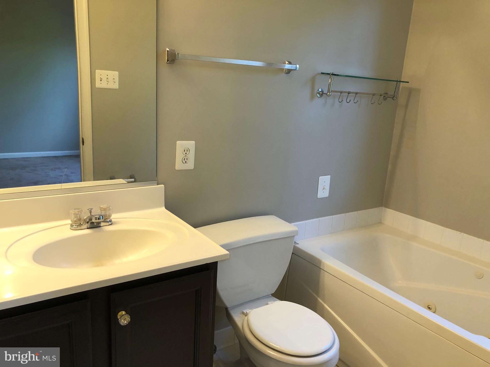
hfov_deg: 63.4
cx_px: 245
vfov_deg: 49.7
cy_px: 184
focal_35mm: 28
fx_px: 396
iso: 32
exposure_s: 1/30
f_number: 1.8
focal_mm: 3.99
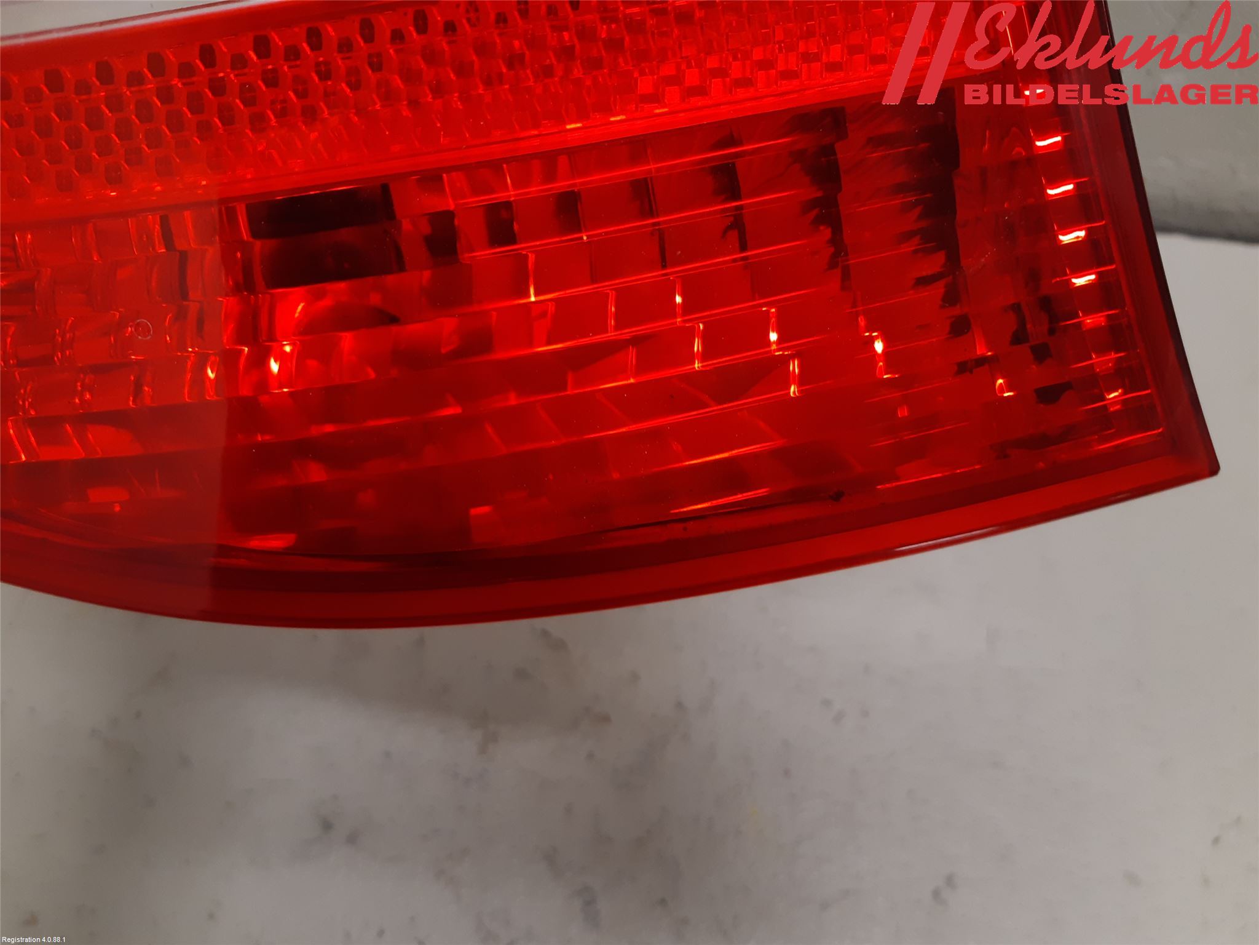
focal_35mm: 26
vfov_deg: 53.1
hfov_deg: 67.3
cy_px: 472
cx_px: 630
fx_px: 946
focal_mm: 3.93
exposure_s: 1/50
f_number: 1.7
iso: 125
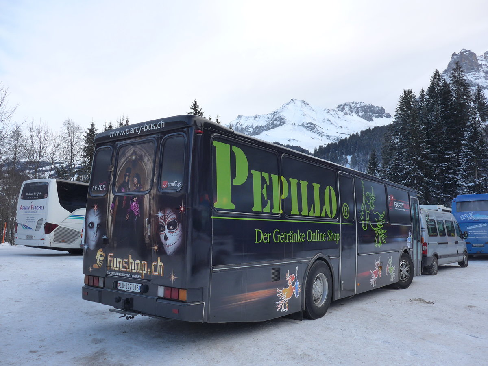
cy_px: 183
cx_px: 244
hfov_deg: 61.7
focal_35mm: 29
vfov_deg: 48.2
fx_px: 409
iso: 125
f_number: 2.8
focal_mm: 6
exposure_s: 1/400
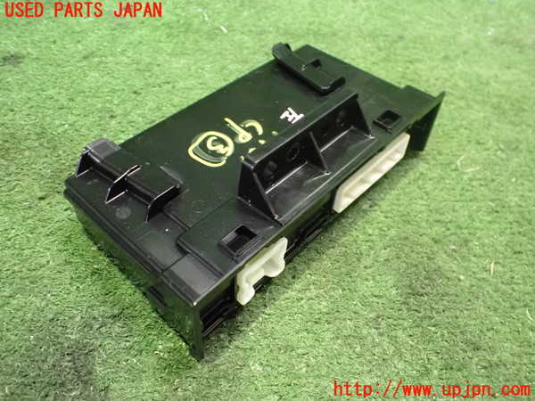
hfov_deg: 60.0
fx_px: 464
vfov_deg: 46.8
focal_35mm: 30
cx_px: 268
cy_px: 200
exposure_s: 1/30
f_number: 2.3
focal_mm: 5.4
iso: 1600
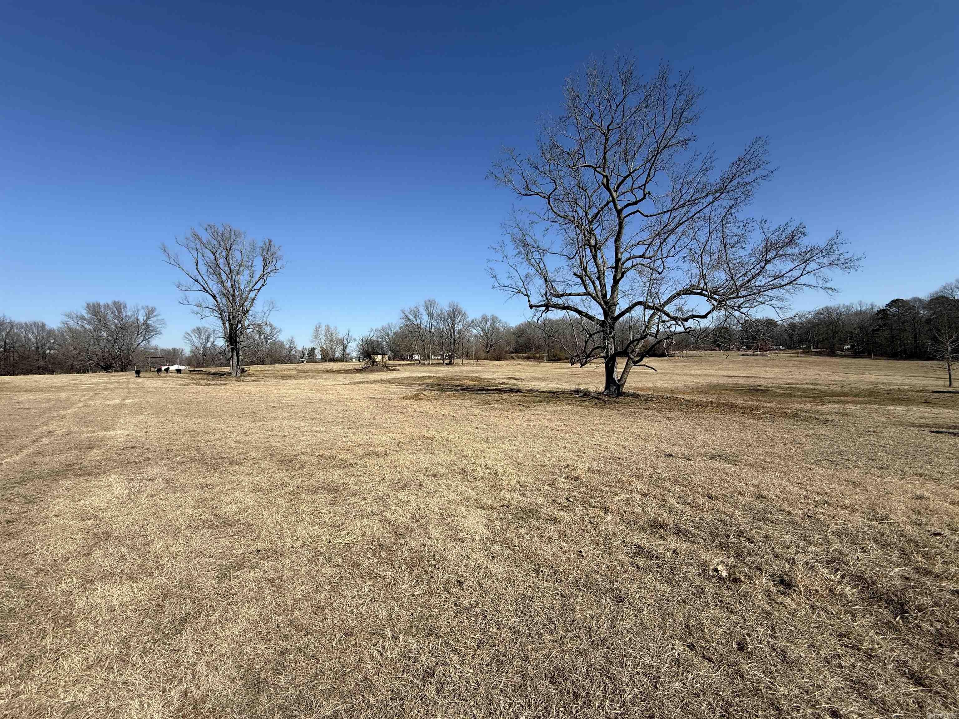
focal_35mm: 14
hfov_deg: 102.1
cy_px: 360
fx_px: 388
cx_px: 480
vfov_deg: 85.7
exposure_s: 1/2611
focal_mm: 2.22
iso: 50
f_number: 2.2
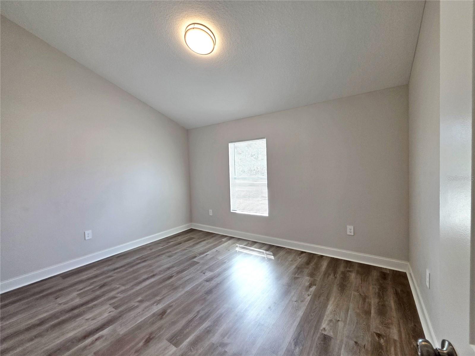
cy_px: 178
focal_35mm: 13
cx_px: 238
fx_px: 178
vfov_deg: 89.9
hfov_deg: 106.2
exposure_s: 1/120
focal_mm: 2.2
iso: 64
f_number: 1.9
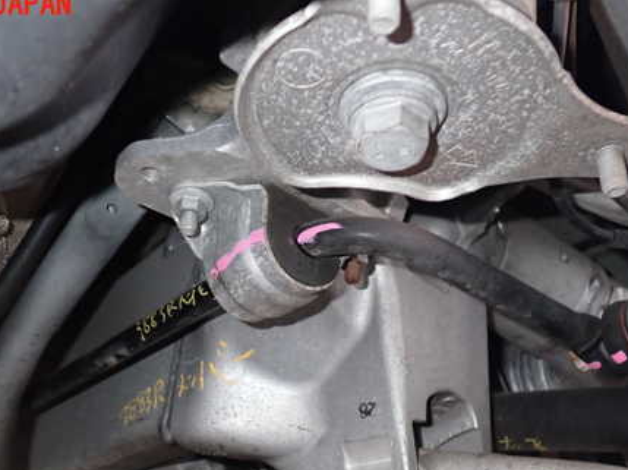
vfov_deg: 34.0
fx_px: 761
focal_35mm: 42
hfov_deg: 44.5
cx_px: 244
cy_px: 316
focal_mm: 5.4
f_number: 6.3
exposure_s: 1/30
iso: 400
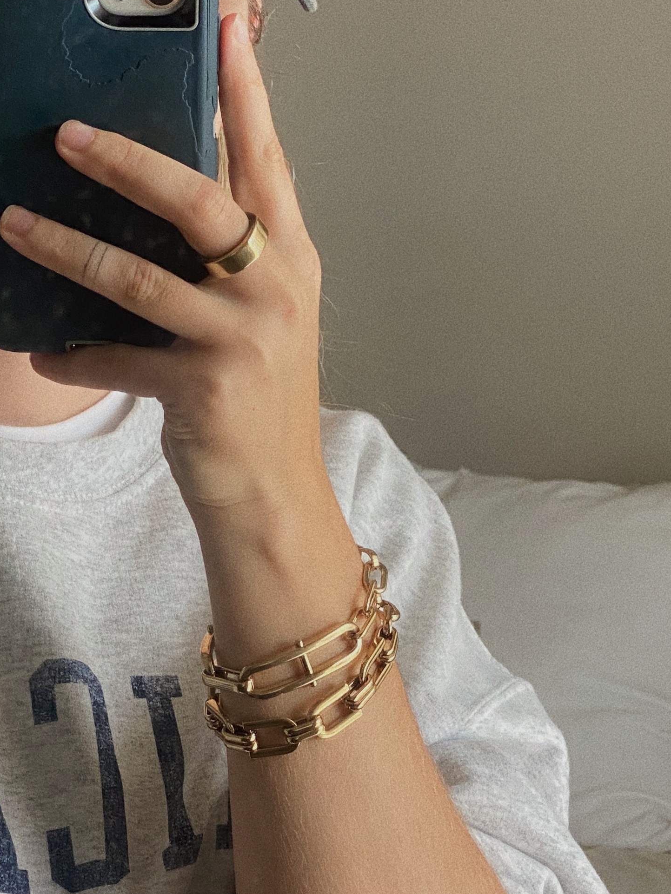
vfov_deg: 18.0
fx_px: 2817
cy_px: 573
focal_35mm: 109
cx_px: 67
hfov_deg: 13.5
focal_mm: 6
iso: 125
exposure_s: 1/121
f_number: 2
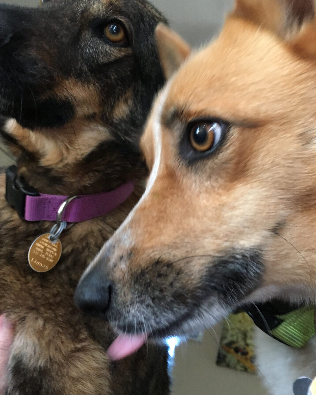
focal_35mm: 32
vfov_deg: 55.7
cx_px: 155
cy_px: 196
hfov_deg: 45.8
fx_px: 374
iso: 200
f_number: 2.2
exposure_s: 1/24
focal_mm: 4.15
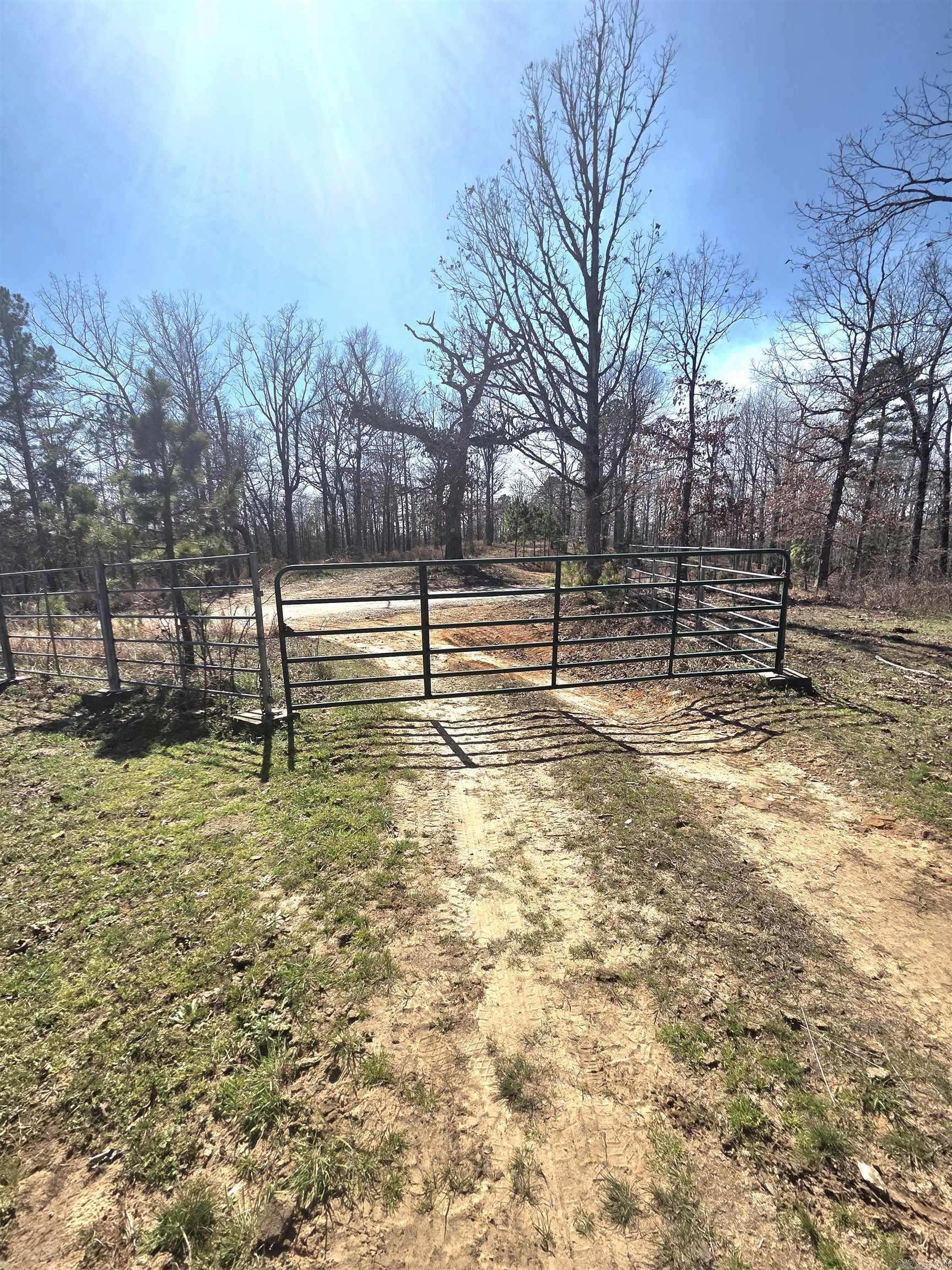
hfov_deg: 89.9
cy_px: 635
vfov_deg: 106.2
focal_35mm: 13
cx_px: 476
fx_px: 477
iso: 50
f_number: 2.2
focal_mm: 2.2
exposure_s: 1/5000
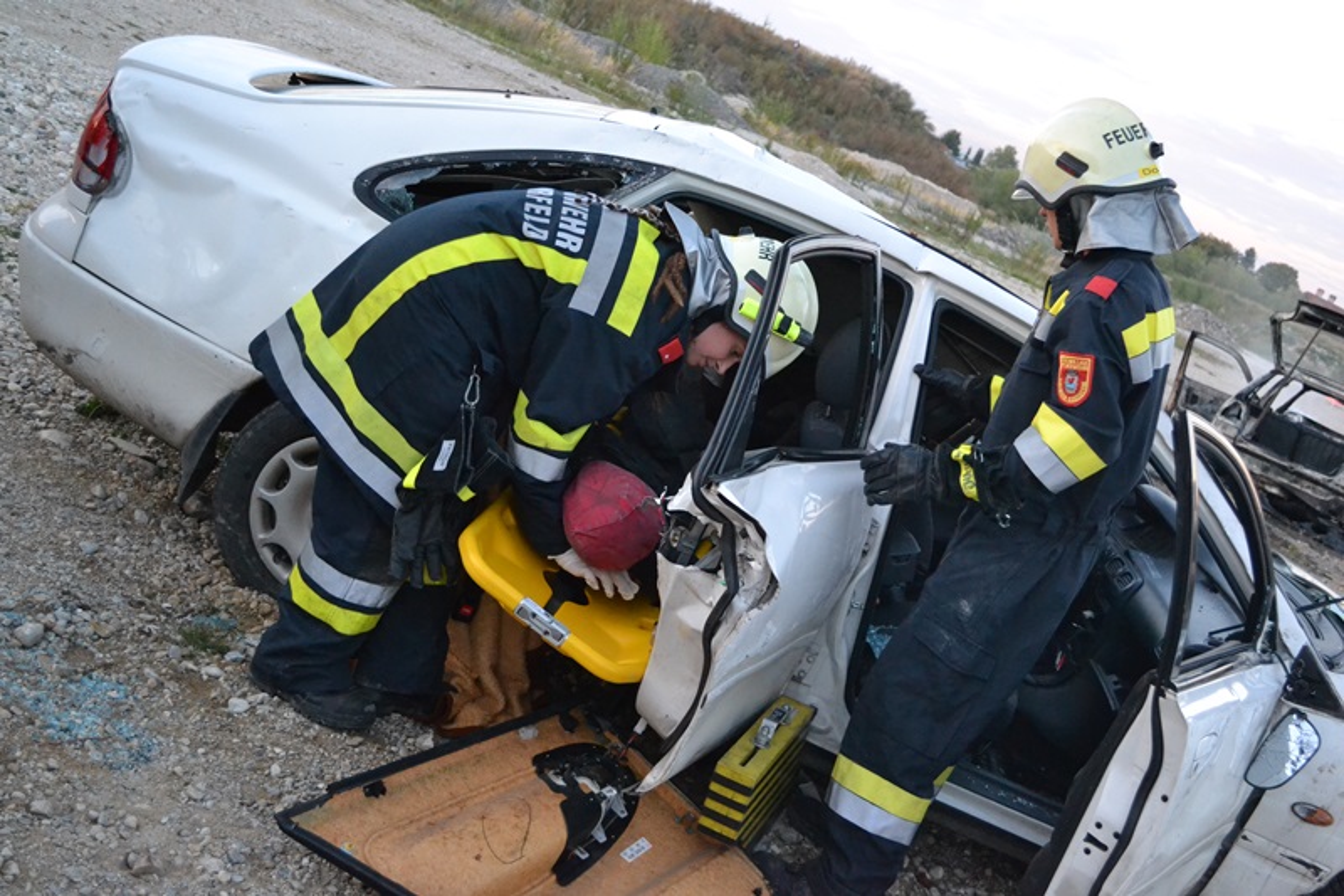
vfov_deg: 31.9
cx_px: 672
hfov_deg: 46.4
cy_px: 448
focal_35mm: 42
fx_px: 1568
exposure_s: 1/250
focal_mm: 28
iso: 3200
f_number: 4.5
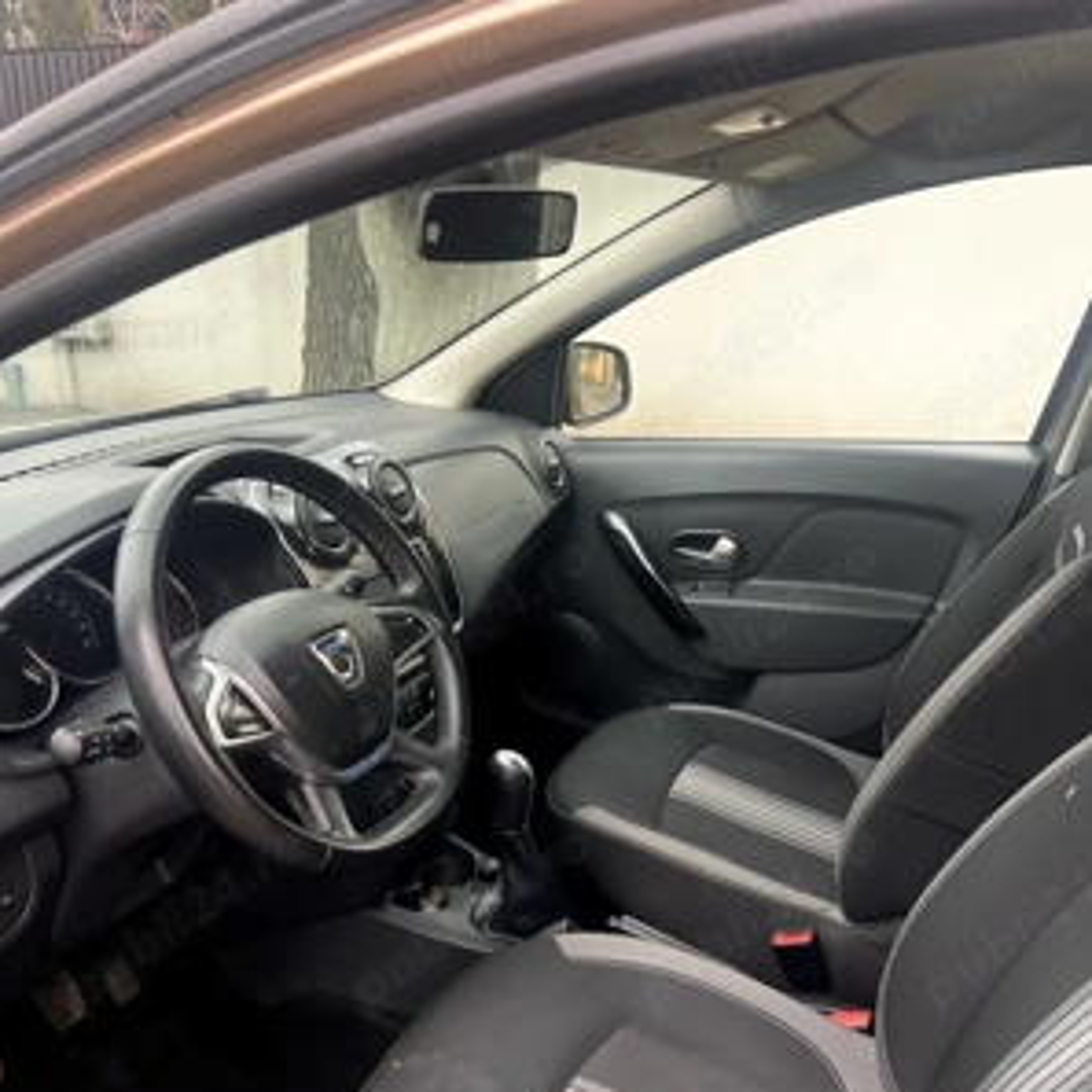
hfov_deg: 52.5
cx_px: 544
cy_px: 677
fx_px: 1106
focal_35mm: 31
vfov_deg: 52.0
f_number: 1.5
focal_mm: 5.7
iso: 100
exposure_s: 1/121
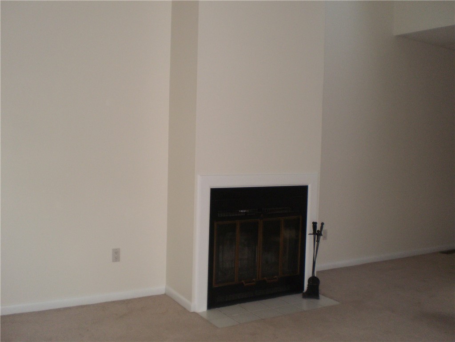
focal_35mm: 36
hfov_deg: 51.4
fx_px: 473
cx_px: 228
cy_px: 171
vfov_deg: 39.7
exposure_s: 1/30
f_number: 3.1
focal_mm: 6.3
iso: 160
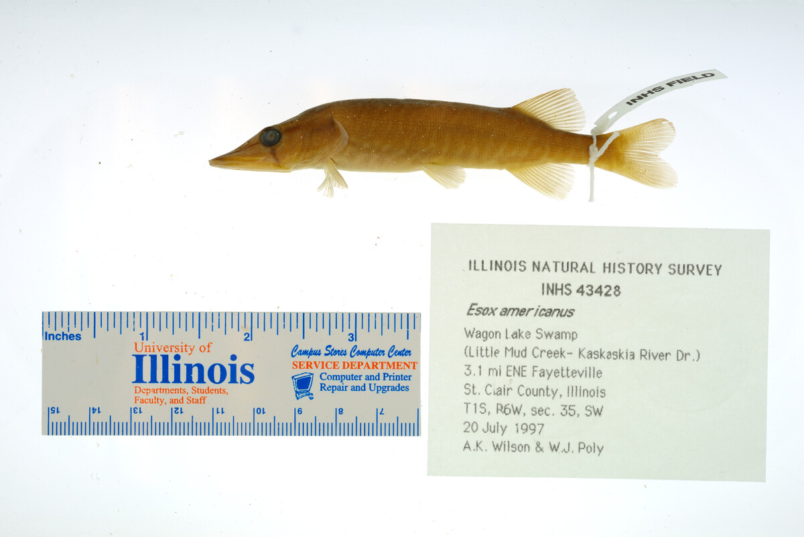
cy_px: 268
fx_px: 1340
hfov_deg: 33.4
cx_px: 402
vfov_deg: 22.6
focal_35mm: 60
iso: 100
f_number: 10
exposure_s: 1/200
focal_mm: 60
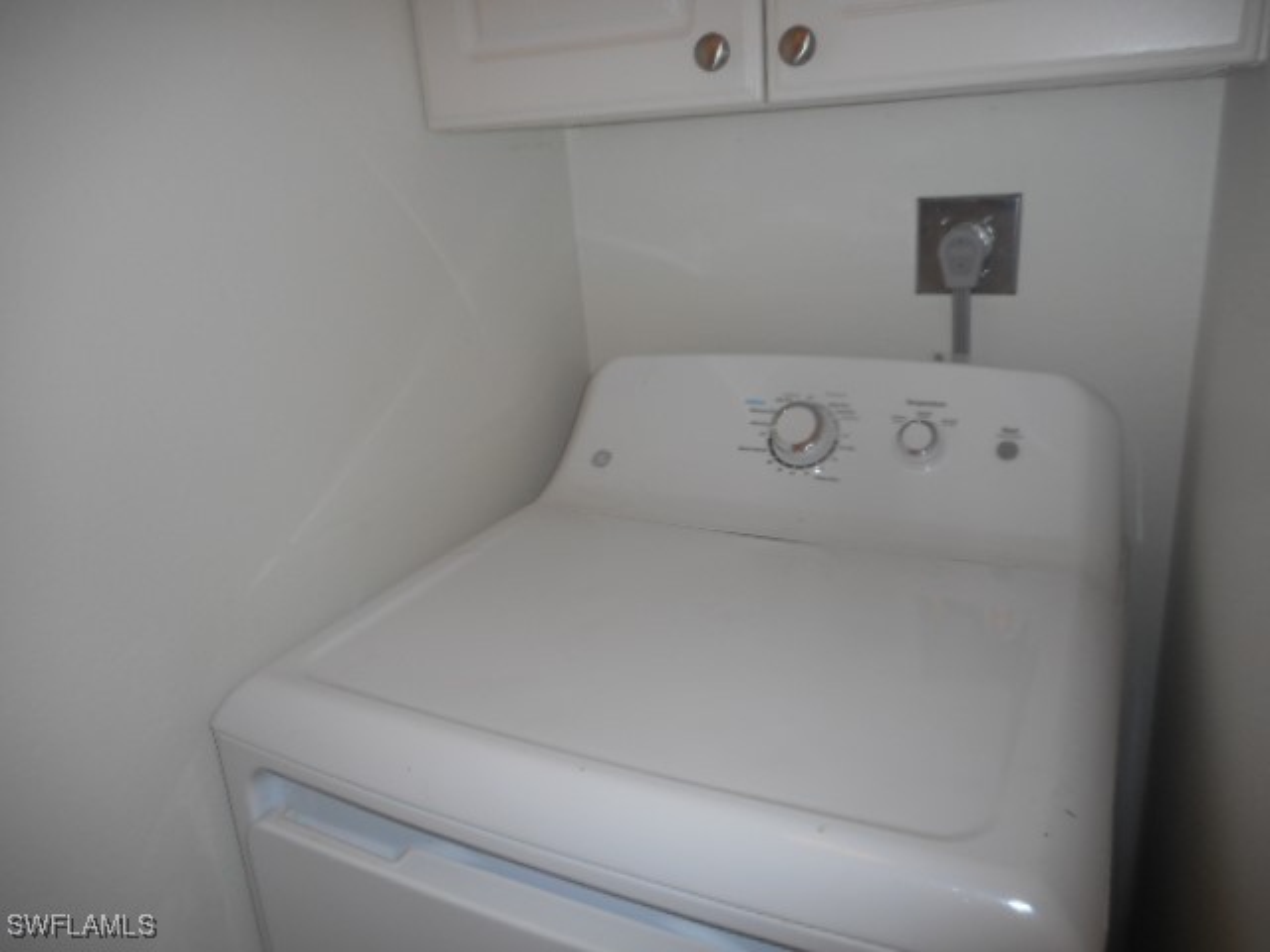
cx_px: 635
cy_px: 476
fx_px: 917
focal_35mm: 25
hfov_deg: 69.4
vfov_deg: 54.9
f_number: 3.7
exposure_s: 1/25
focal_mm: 4.5
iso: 80
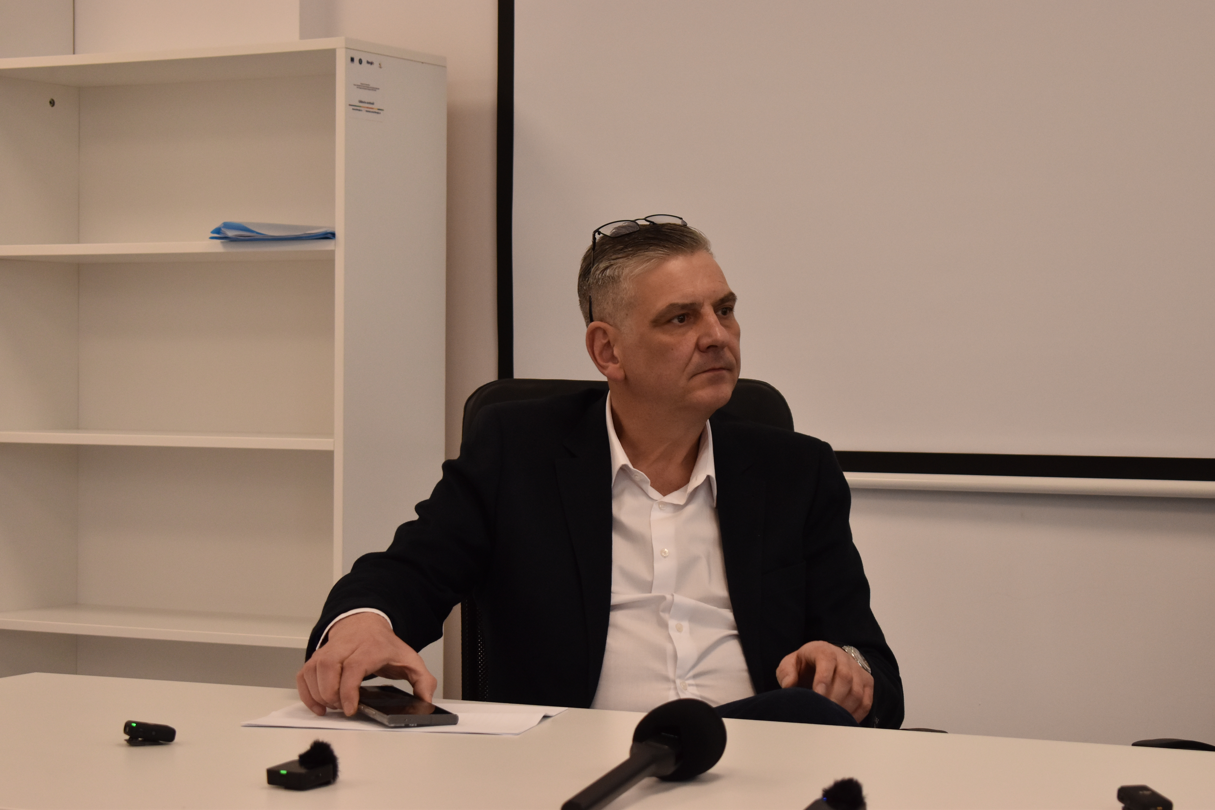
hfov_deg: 24.6
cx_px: 608
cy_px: 405
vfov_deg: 16.6
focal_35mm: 82
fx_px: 2784
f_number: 5.6
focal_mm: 55
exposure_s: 1/250
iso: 800
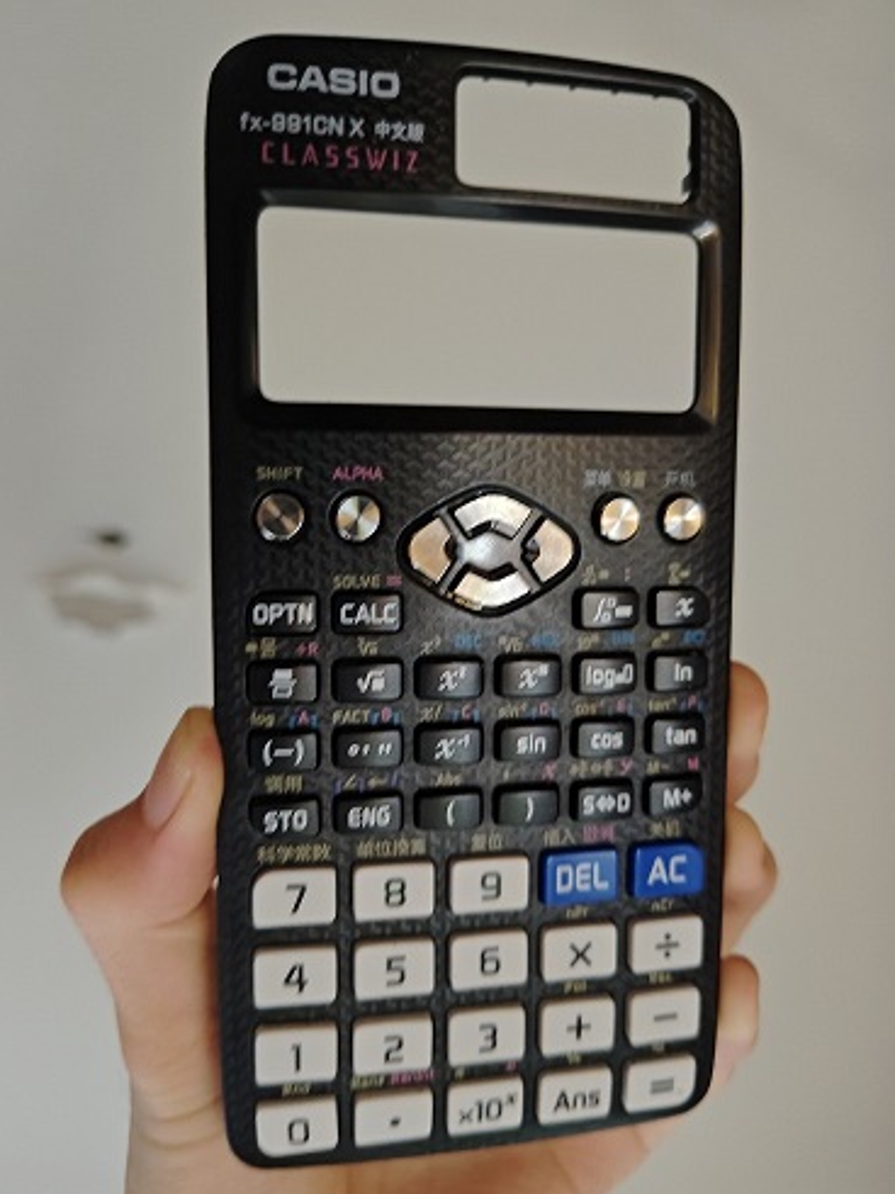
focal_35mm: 24
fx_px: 828
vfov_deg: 71.6
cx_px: 440
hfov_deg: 56.8
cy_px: 618
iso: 2138
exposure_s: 1/33.3
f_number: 1.88
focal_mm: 5.56
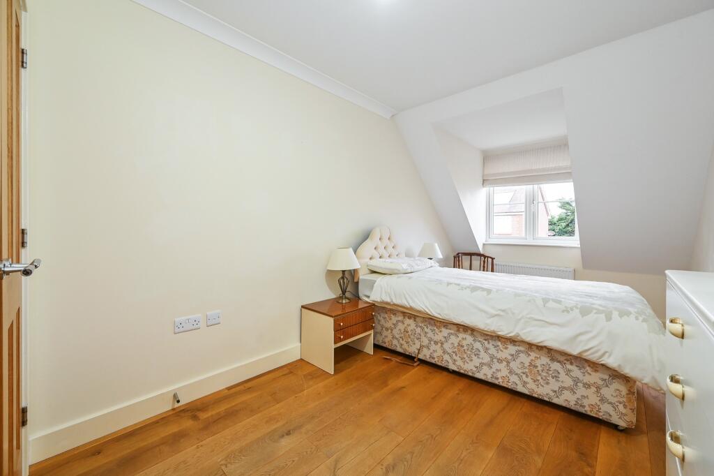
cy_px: 238
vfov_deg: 81.2
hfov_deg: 104.3
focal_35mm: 14
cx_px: 357
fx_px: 278
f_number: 8
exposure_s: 1/15
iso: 400
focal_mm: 14
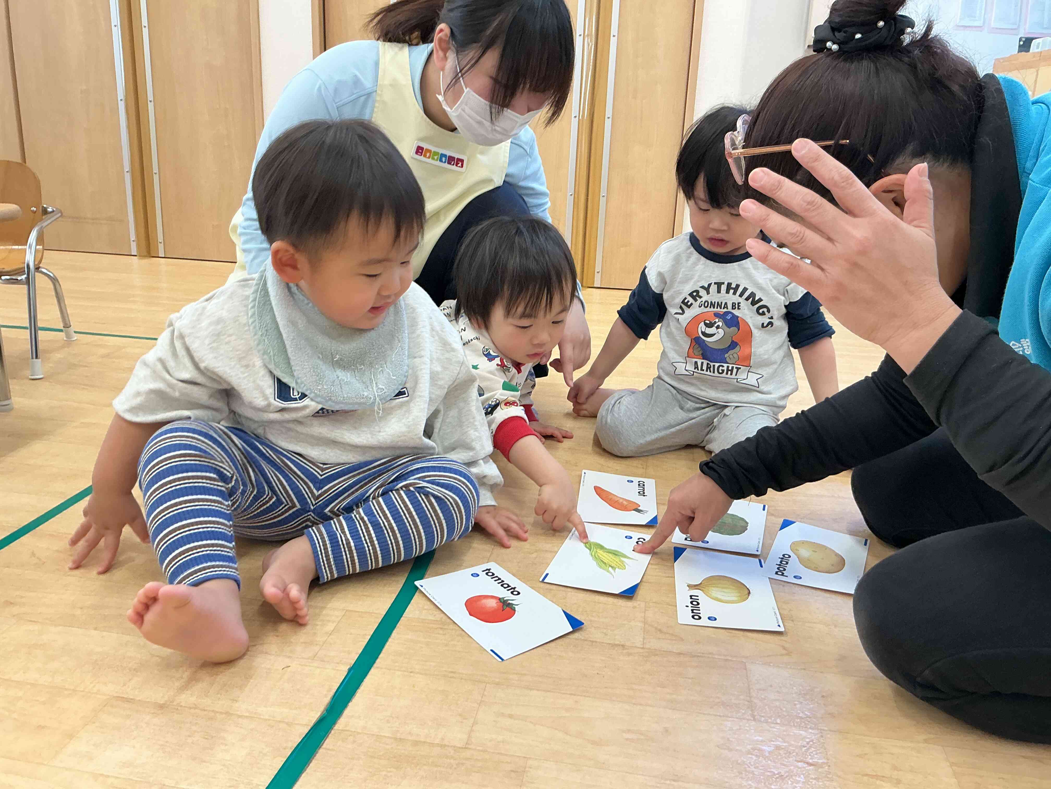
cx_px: 526
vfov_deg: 48.2
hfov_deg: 61.7
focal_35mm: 29
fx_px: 880
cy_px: 394
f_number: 1.8
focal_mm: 3
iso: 50
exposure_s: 1/100
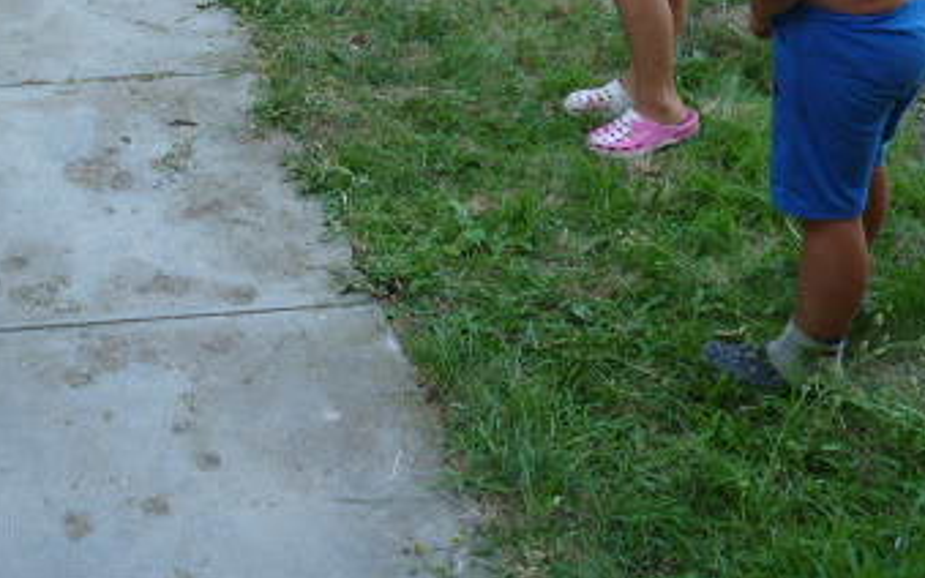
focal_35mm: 54
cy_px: -74
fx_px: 1362
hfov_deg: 35.0
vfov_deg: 22.5
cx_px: 65
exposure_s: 1/100
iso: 100
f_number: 3.6
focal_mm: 4.8
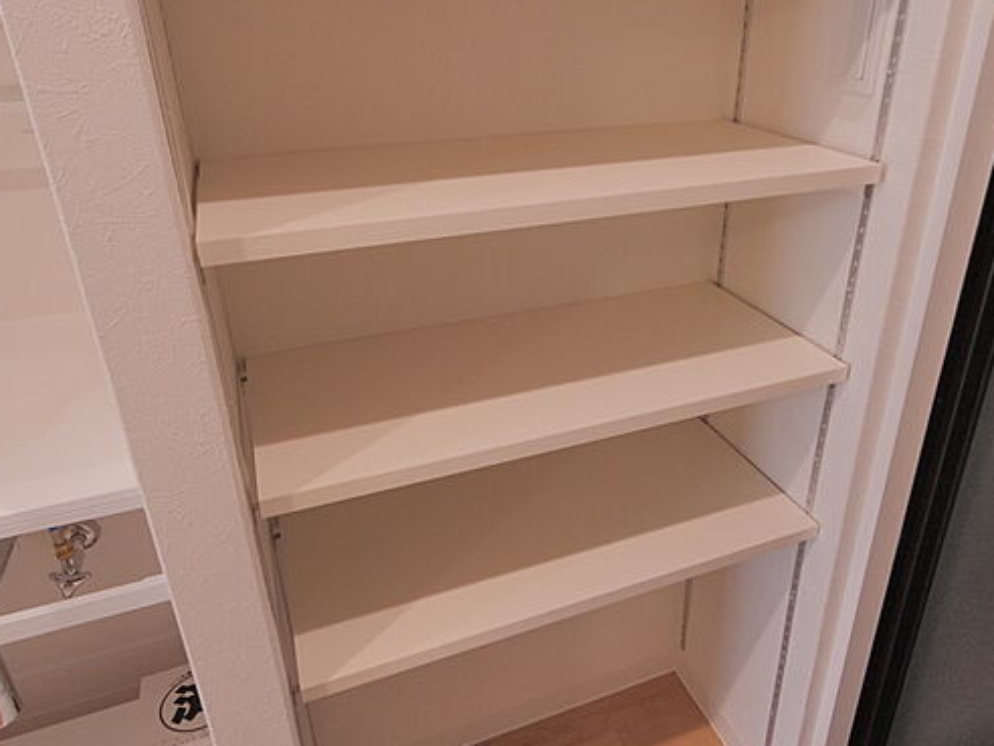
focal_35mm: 26
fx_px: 747
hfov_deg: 67.1
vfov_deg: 53.0
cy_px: 344
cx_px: 556
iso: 1600
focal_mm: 10
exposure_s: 1/60
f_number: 5.6
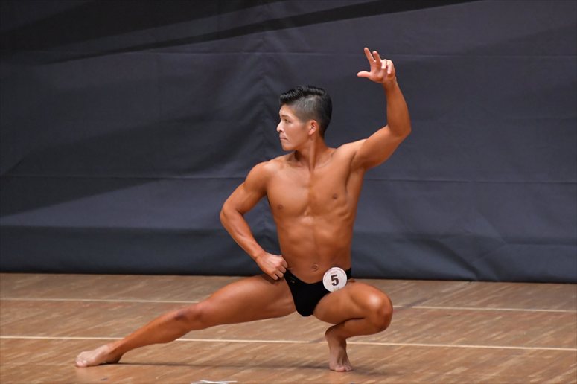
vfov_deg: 3.1
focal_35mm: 450
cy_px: 192
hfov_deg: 4.6
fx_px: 7209
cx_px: 288
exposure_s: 1/400
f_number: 5.6
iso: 6400
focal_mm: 300
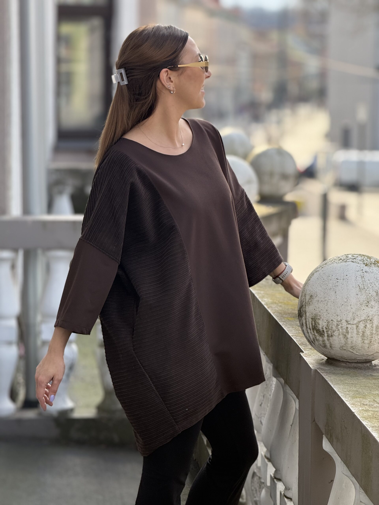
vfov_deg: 16.4
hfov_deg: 12.3
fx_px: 1752
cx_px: 190
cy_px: 252
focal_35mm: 120
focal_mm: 15.66
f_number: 2.8
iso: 64
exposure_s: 1/270
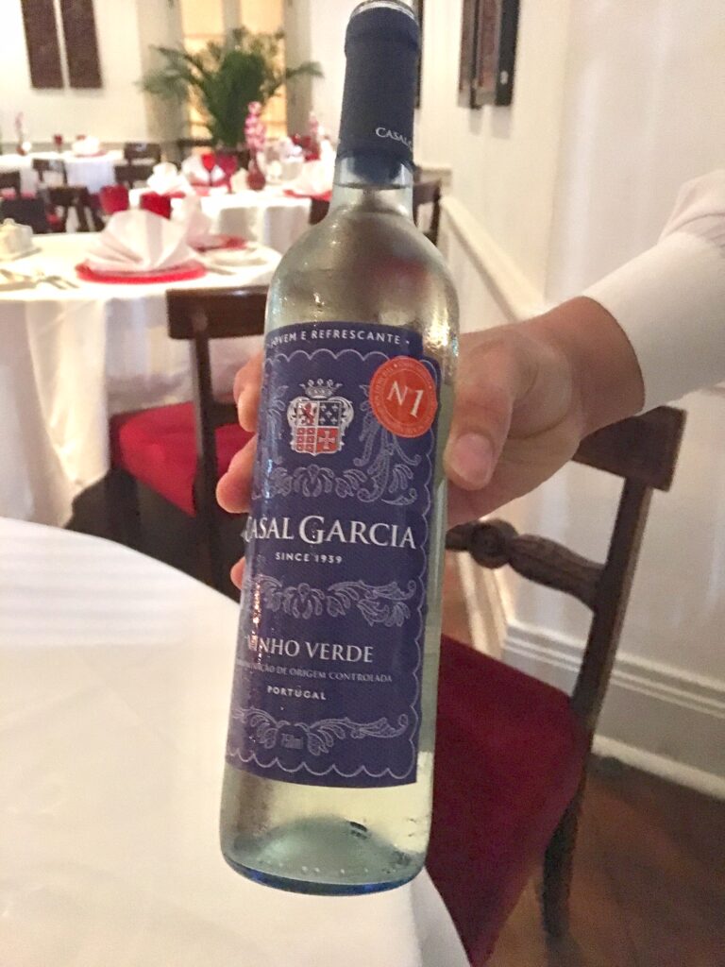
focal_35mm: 29
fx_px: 810
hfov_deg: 48.2
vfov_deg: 61.7
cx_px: 362
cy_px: 484
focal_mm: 4.15
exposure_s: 1/17
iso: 800
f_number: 2.2
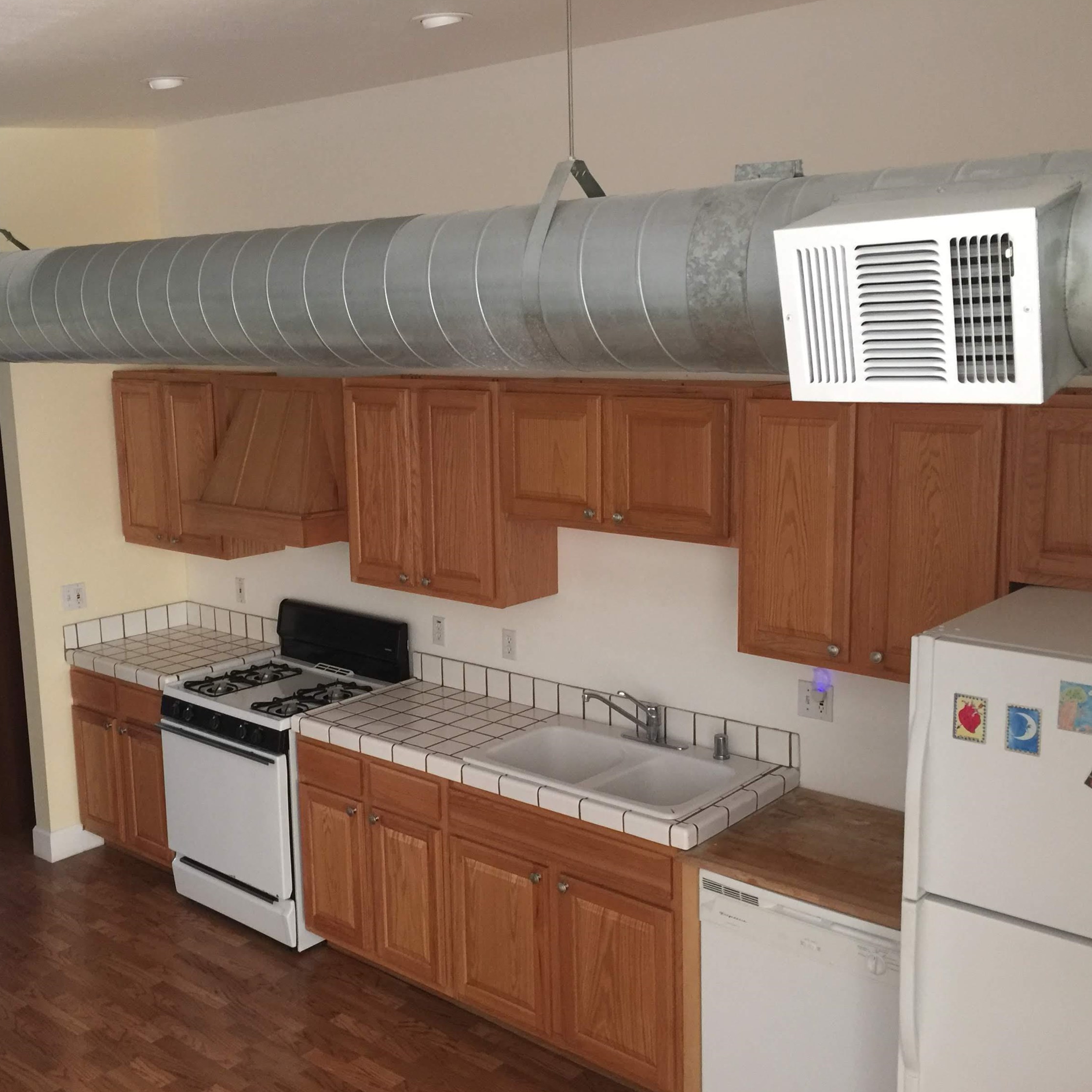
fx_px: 1249
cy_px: 552
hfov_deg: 47.2
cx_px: 533
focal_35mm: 35
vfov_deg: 47.2
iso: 100
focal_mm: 4.15
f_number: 2.2
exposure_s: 1/15
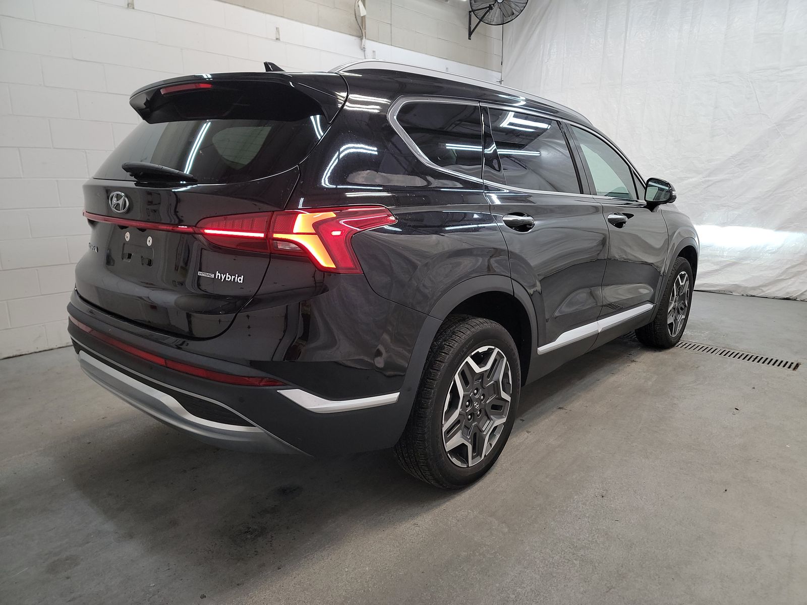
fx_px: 560
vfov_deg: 56.8
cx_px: 404
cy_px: 302
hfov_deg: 71.6
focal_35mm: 24
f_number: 1.8
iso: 153
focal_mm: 6.7
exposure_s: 1/59
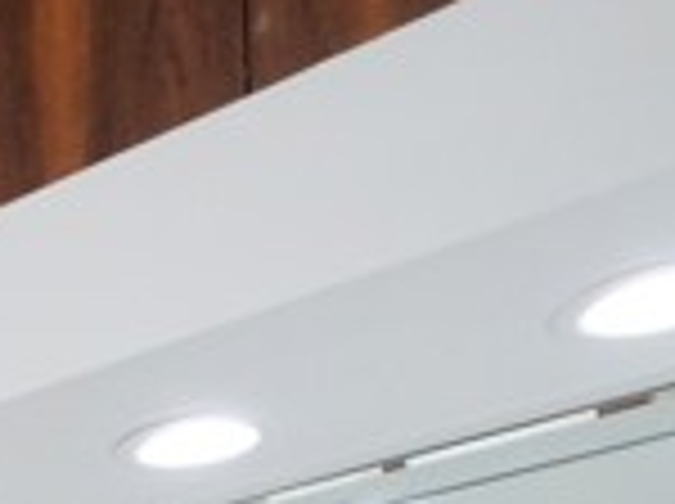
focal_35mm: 77
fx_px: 1499
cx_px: -459
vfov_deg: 15.7
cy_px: 968
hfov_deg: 20.1
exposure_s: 1/100
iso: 2000
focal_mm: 9
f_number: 8
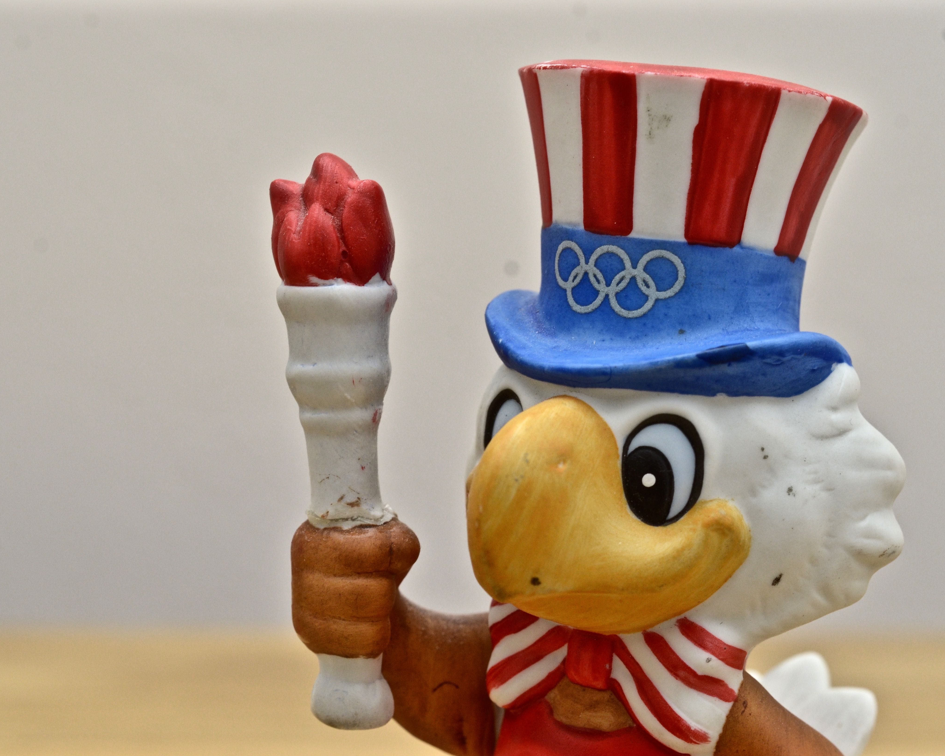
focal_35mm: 94
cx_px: 496
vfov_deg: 16.4
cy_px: 378
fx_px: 2617
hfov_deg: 20.5
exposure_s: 1/125
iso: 400
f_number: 8
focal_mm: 55
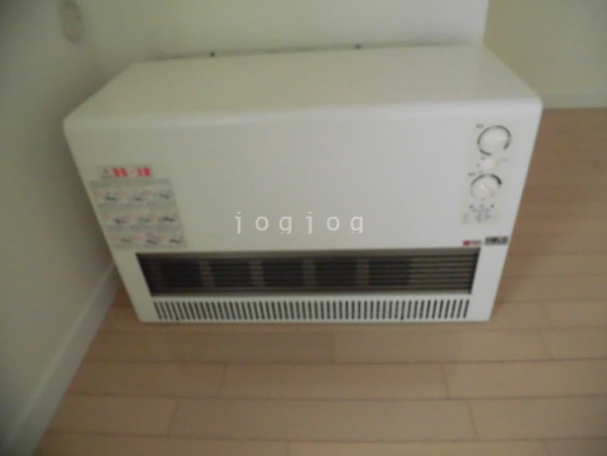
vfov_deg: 54.9
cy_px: 222
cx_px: 301
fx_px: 439
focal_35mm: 25
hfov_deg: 69.4
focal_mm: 4.3
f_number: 3.1
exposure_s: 1/125
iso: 800
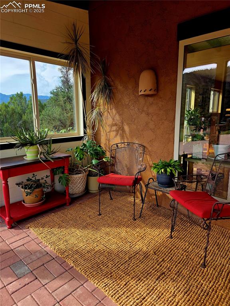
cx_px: 115
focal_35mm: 23
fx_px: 204
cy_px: 153
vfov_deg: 73.9
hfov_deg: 58.9
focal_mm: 6.3
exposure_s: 1/1429
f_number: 1.7
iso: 80
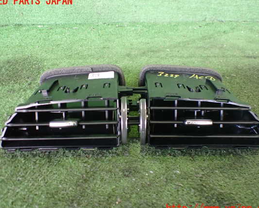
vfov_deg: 44.6
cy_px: 105
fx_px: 253
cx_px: 130
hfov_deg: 54.2
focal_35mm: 33
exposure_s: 1/40
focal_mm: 5.4
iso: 800
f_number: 2.3
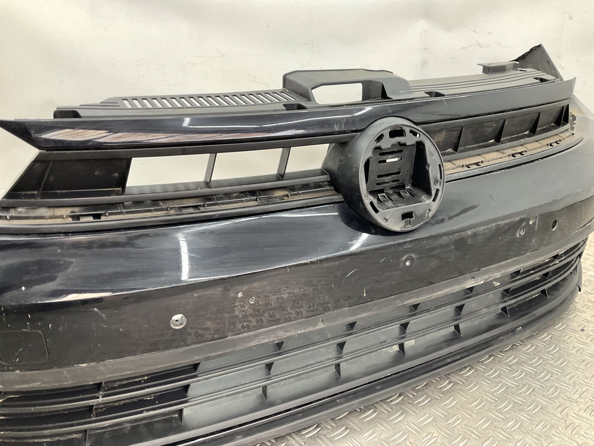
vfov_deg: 48.2
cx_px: 297
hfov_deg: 61.7
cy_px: 223
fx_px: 498
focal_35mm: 29
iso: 64
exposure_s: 1/120
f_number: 1.8
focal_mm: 3
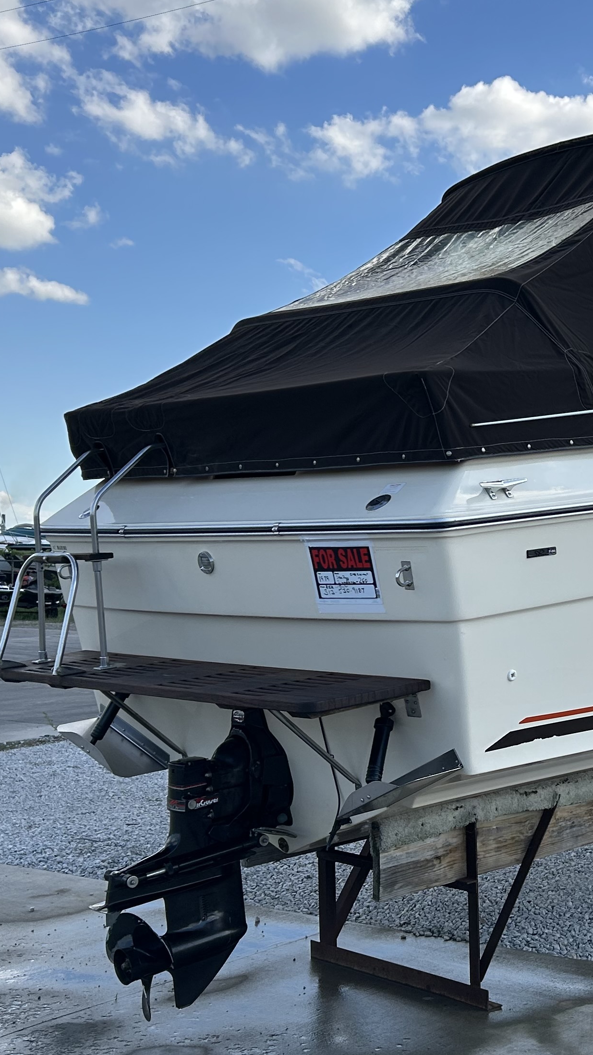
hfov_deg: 22.2
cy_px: 569
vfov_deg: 39.8
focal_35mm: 52
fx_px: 1454
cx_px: 587
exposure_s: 1/3165
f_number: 1.5
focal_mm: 5.7
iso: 50
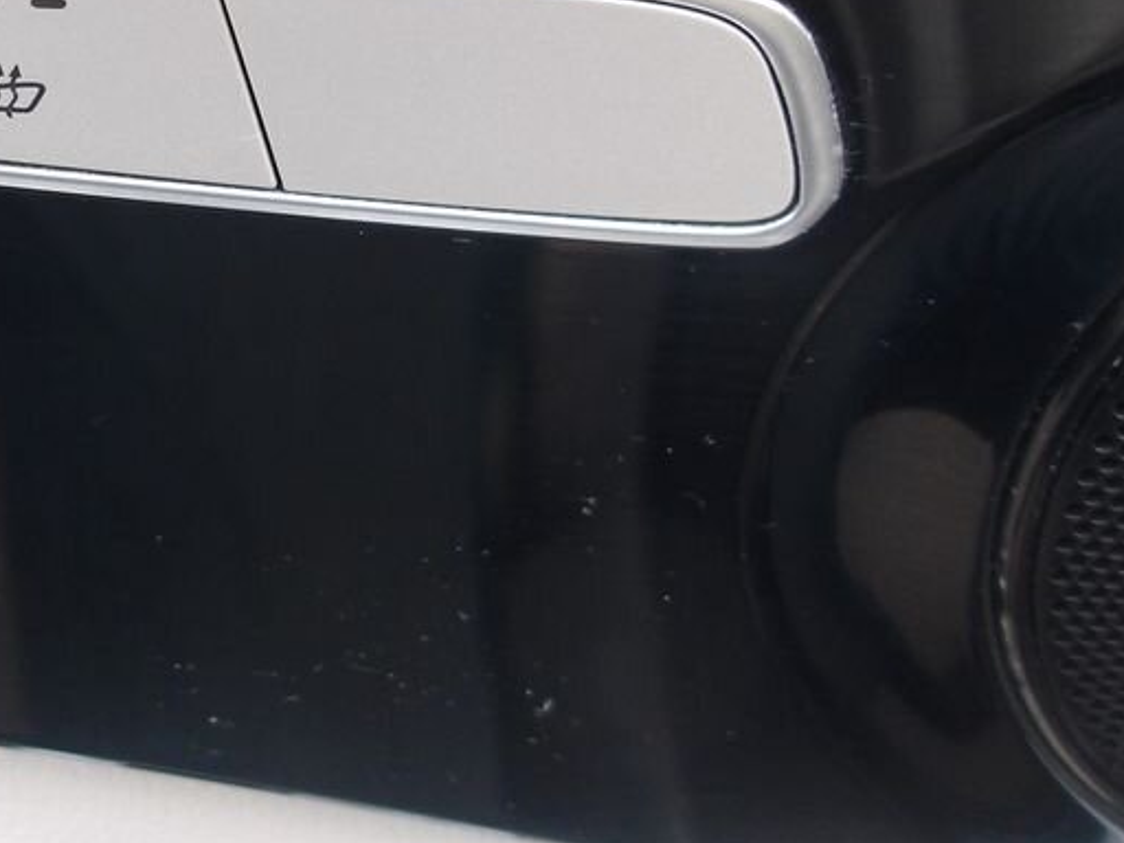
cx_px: 77
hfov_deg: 33.4
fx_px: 1753
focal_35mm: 54
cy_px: 114
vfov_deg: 26.3
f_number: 3
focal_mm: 4.9
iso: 200
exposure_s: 1/22
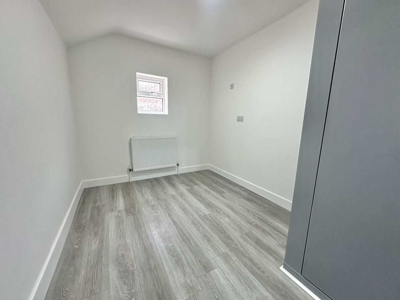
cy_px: 150
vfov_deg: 85.7
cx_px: 200
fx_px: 162
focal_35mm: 14
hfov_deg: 102.1
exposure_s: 1/100
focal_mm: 2.22
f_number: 2.2
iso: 200
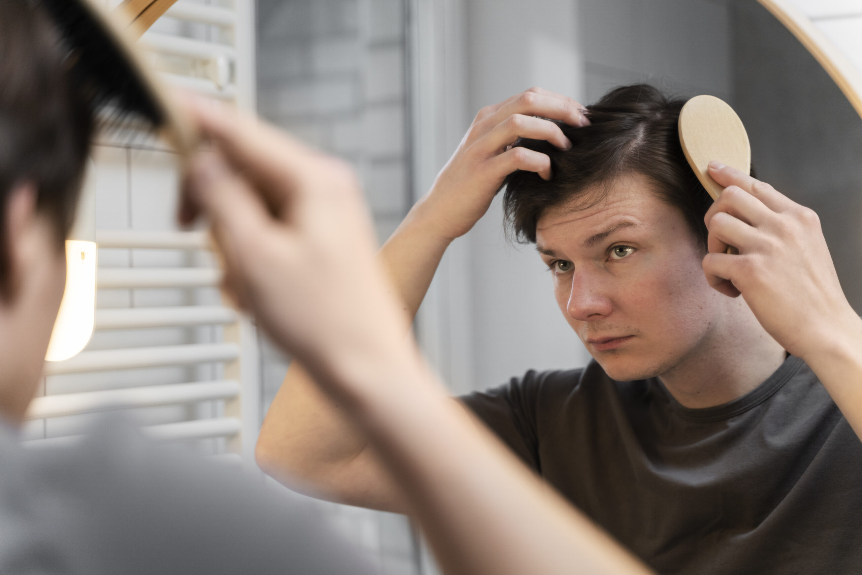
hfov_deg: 27.0
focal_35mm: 75
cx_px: 431
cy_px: 288
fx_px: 1796
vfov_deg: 18.2
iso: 640
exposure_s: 1/400
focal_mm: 75
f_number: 2.8
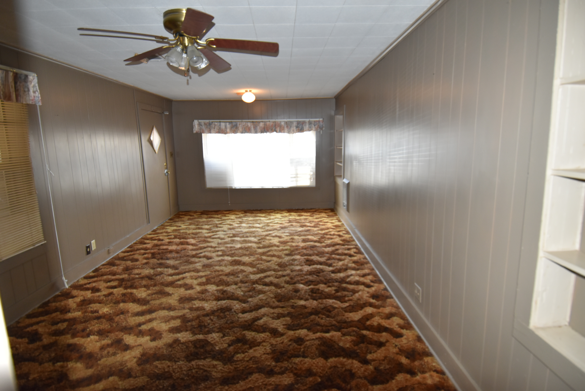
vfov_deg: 67.4
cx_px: 292
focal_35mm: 18
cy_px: 196
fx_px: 293
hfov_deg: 90.0
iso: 800
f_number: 5
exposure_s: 1/100
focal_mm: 12
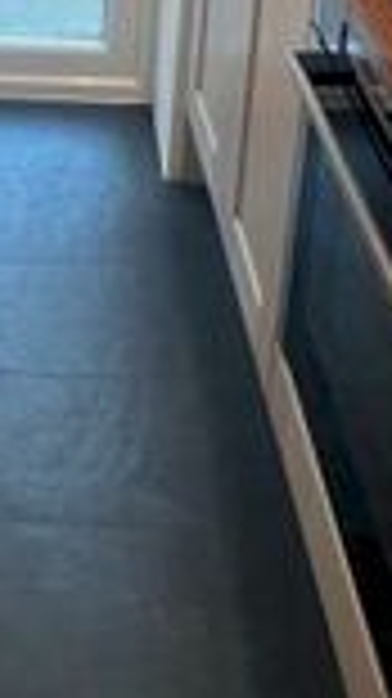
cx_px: -54
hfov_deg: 18.0
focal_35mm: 64
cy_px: -205
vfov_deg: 27.5
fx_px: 1185
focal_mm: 1.57
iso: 160
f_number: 1.8
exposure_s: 1/100
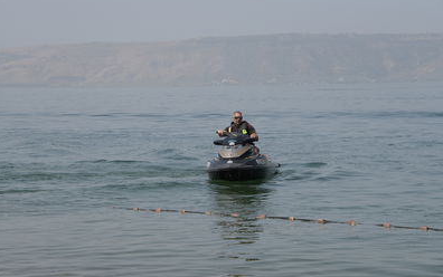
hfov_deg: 19.3
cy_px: 142
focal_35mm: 108
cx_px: 220
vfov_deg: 12.1
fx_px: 1305
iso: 200
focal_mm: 105
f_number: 13
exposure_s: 1/320
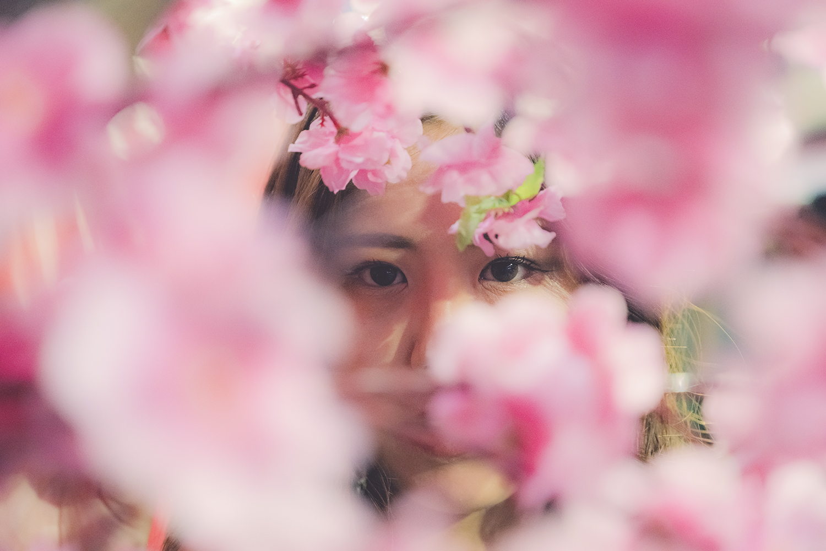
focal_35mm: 70
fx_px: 1606
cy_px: 276
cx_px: 413
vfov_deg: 19.5
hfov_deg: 28.8
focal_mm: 70
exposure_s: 1/30
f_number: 4.5
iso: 2500
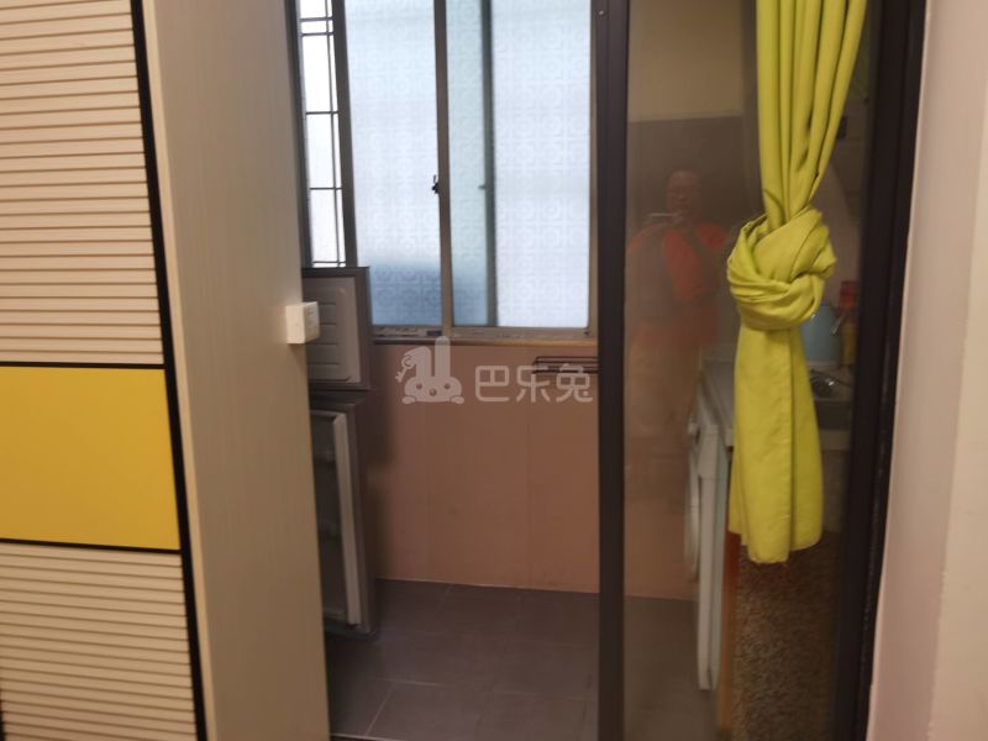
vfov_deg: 51.4
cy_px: 370
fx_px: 771
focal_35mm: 27
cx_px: 494
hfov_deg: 65.3
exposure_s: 1/50
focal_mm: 6.71
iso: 125
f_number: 1.9
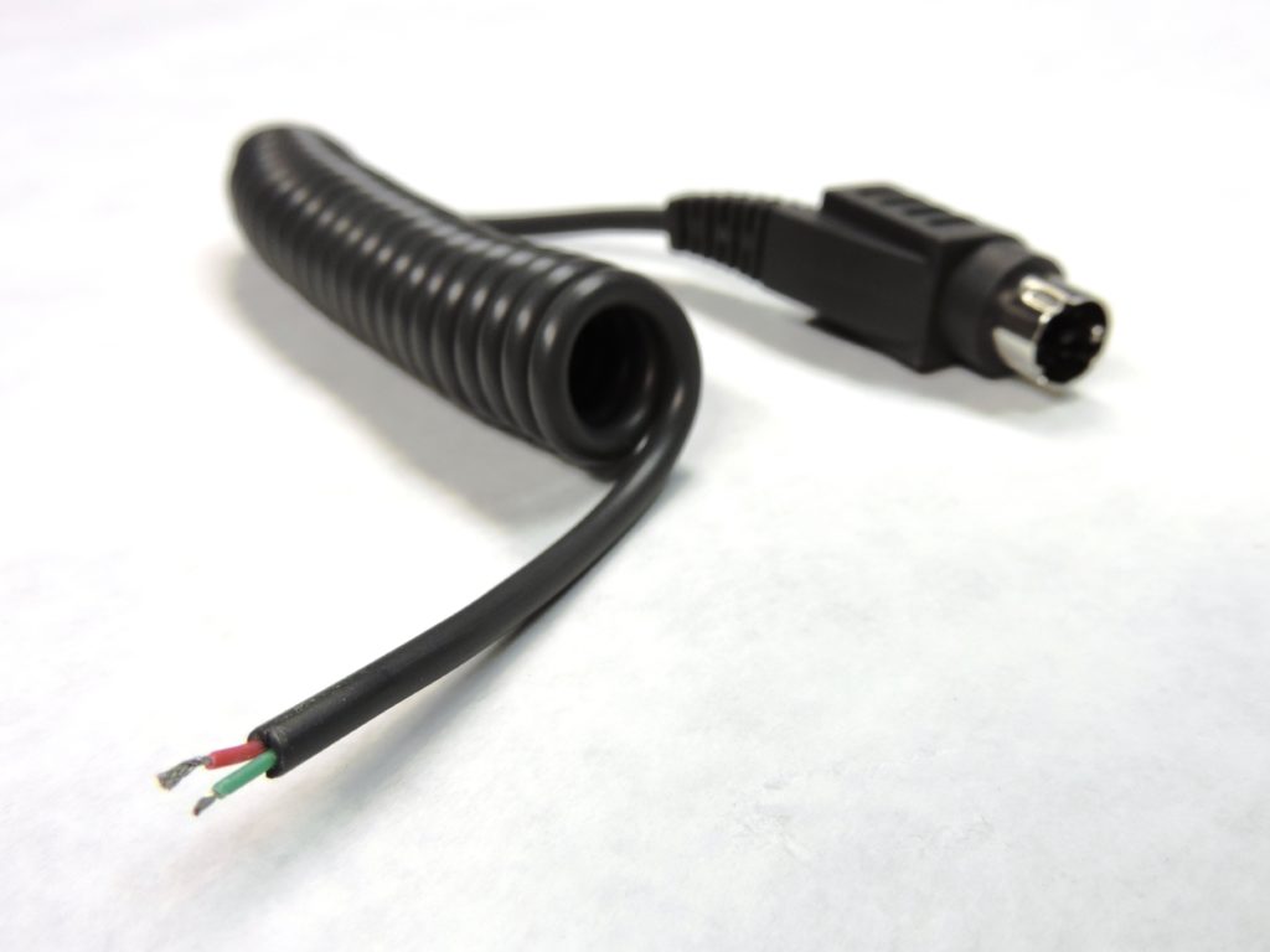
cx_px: 635
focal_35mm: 33
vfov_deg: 42.9
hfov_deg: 55.4
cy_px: 476
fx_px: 1211
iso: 160
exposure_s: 1/50
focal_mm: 5.8
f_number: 3.2
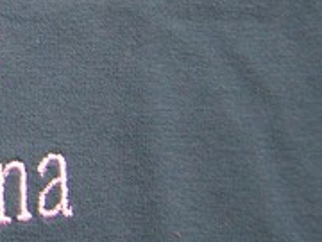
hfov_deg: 13.4
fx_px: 1256
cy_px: 2
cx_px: -221
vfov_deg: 10.9
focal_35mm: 135
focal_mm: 6.3
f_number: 2.8
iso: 160
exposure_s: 1/20
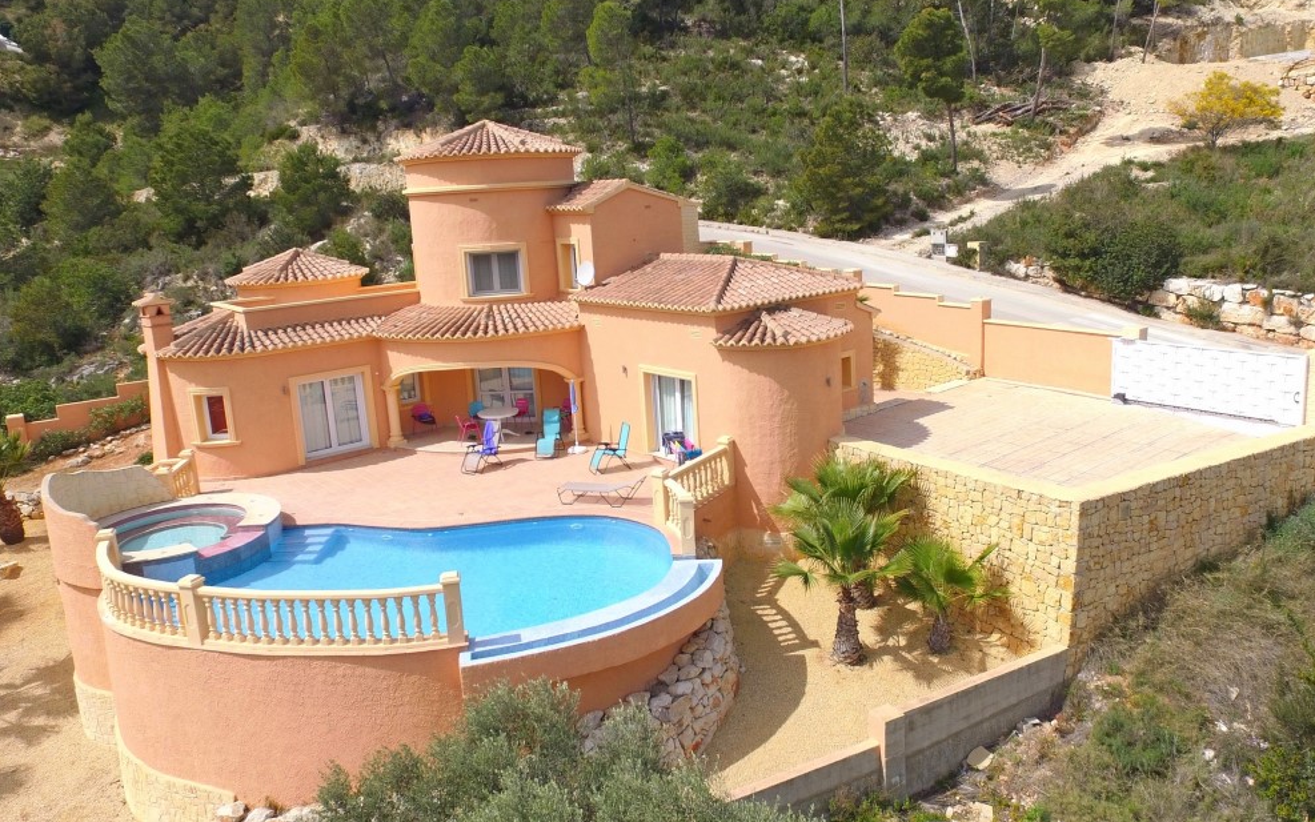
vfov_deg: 54.8
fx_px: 788
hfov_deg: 79.6
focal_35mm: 22
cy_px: 481
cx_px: 638
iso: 100
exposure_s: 1/756
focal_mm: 3.61
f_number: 2.8
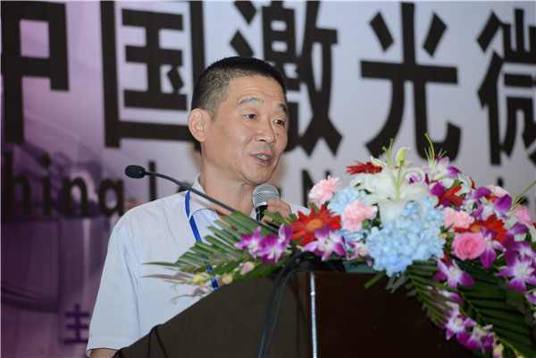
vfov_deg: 5.5
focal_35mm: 250
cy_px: 179
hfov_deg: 8.2
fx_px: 3722
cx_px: 268
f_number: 5.3
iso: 800
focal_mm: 250
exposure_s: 1/40
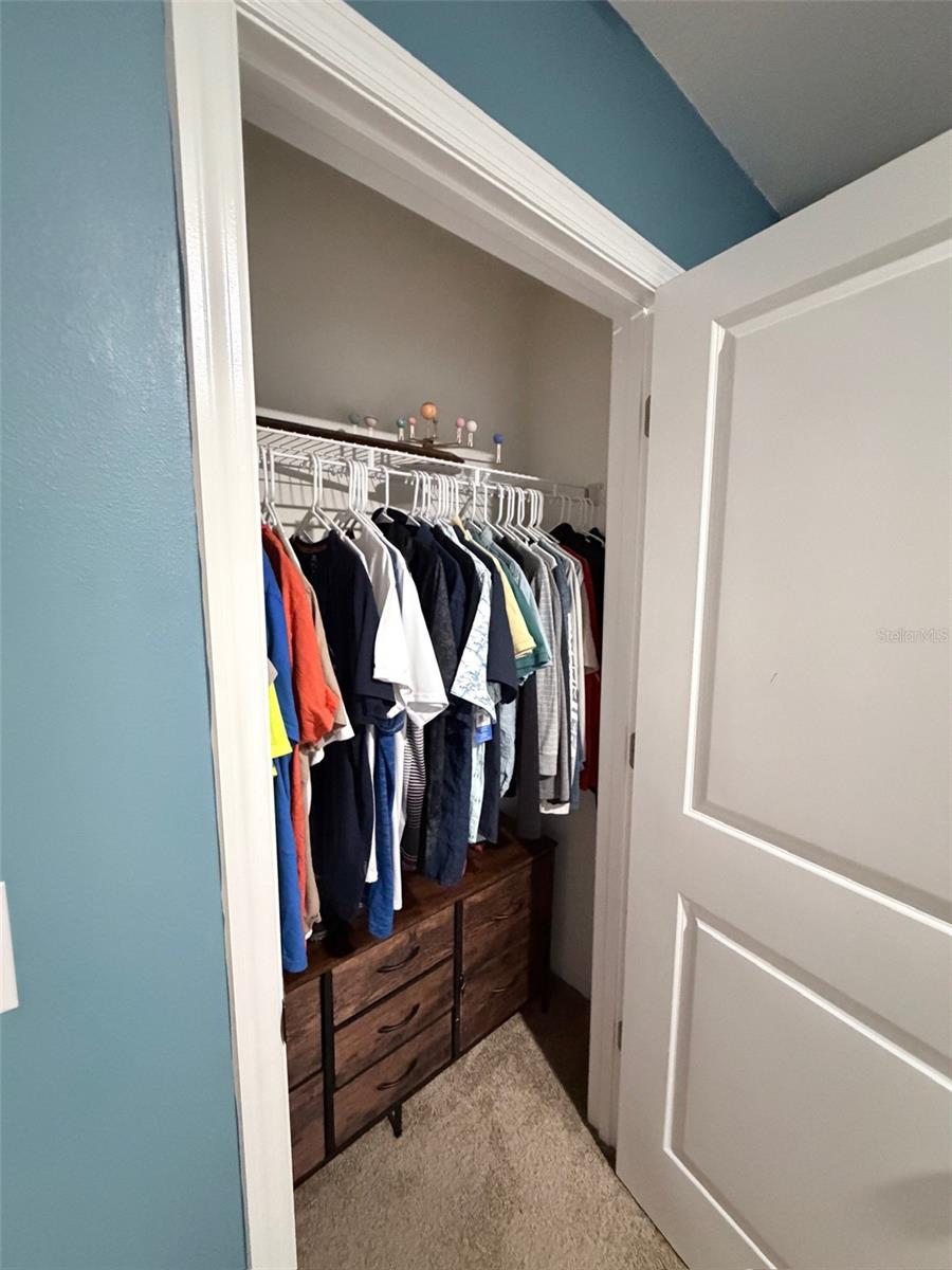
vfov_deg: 102.1
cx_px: 476
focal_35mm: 14
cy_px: 635
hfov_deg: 85.7
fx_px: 513
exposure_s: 1/60
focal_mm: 2.22
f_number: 2.2
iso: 1250
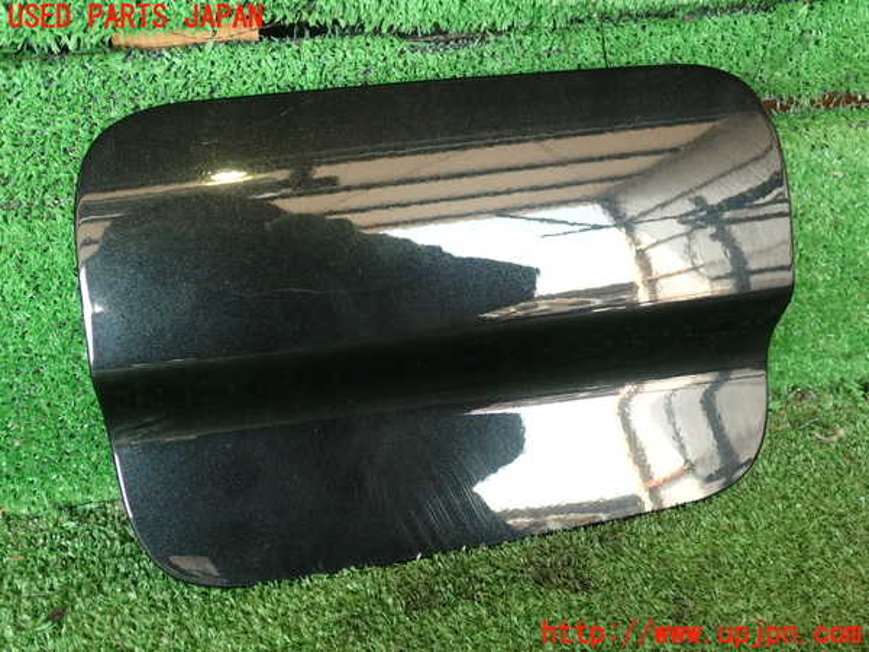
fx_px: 904
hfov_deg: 51.4
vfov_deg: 39.7
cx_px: 434
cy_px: 326
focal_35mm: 36
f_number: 2.5
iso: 200
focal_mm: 6.37
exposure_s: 1/50
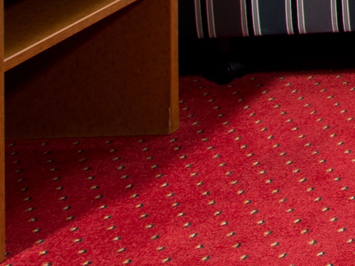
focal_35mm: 97
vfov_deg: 12.7
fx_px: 995
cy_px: -321
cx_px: 963
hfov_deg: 12.6
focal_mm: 14
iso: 100
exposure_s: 1/25
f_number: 8
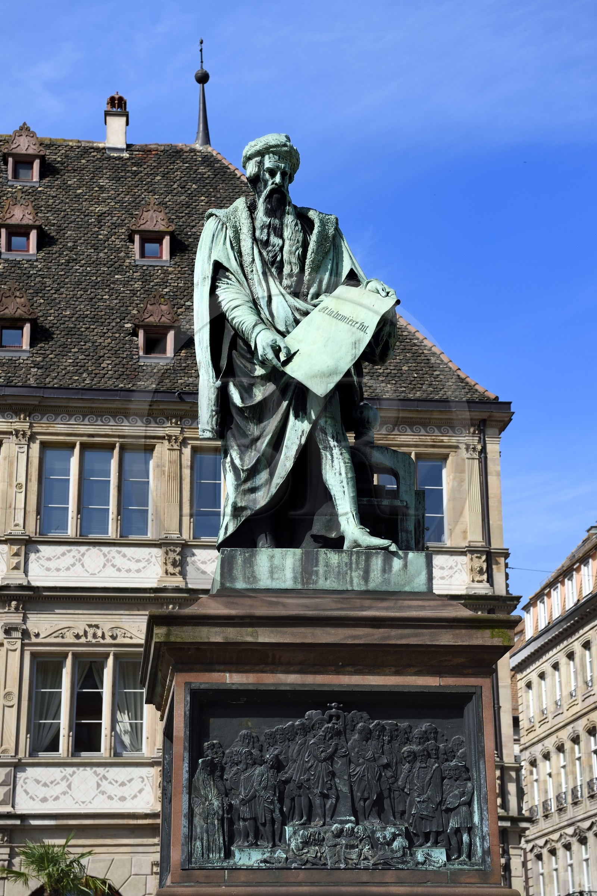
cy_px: 448
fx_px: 1741
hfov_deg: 19.5
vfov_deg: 28.8
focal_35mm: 70
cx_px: 298
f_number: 7.1
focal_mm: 70
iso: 200
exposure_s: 1/640
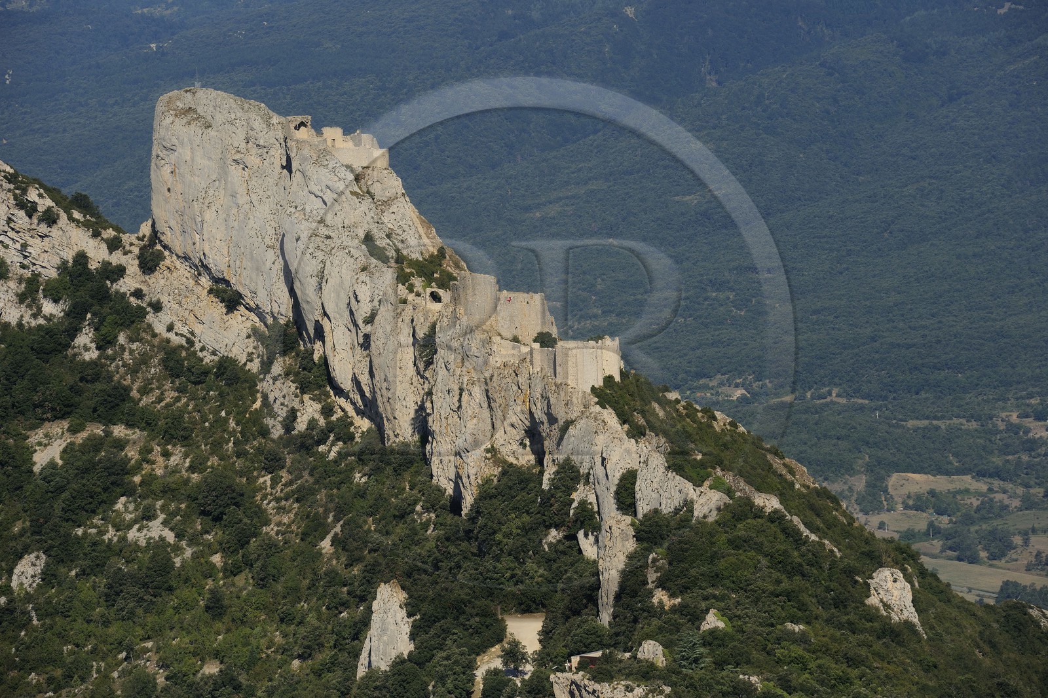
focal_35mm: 200
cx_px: 524
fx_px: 5821
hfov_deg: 10.3
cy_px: 349
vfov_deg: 6.9
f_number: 8
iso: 400
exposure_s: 1/1250
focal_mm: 200
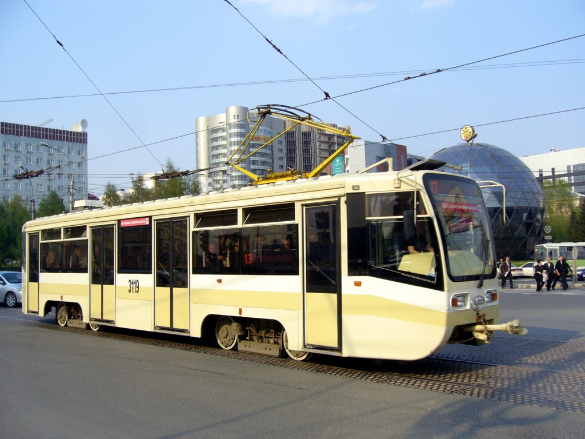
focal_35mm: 35
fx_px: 591
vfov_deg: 40.7
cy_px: 220
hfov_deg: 52.6
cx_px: 292
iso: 80
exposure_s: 1/250
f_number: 5.6
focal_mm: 5.8
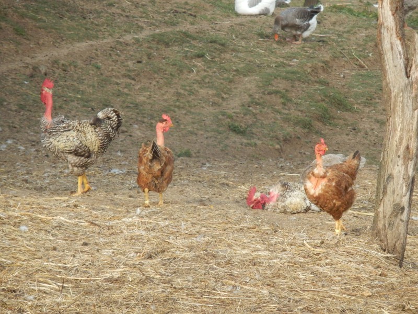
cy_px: 157
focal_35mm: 267
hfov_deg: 7.4
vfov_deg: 5.6
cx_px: 209
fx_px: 3224
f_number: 5.9
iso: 500
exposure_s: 1/250
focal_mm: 47.3
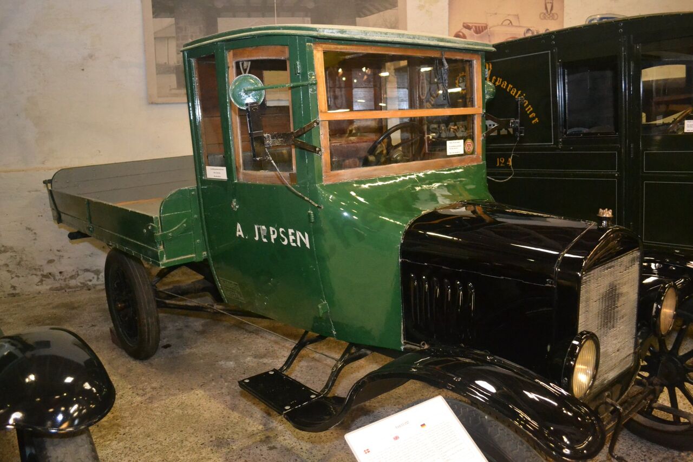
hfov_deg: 67.4
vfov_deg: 47.9
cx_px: 346
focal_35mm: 27
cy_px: 231
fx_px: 520
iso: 3200
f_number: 3.5
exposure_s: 1/60
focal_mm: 18
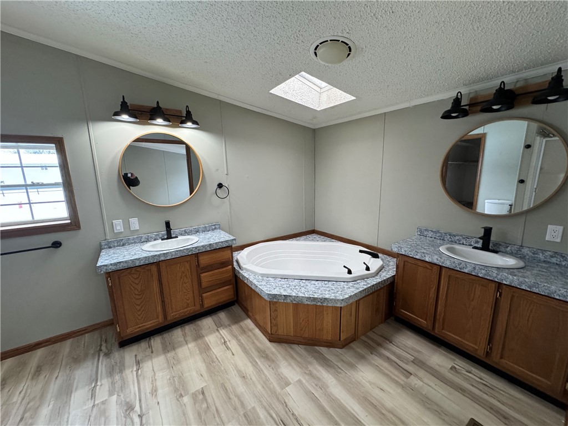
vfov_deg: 85.7
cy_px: 213
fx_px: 230
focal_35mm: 14
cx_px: 284
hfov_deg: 102.1
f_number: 2.2
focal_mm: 2.22
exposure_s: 1/120
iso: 320
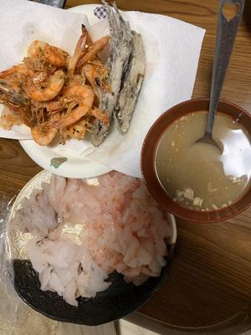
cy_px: 168
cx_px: 126
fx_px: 251
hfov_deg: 53.1
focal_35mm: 26
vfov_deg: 67.3
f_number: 1.8
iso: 160
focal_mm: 4.25
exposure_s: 1/60
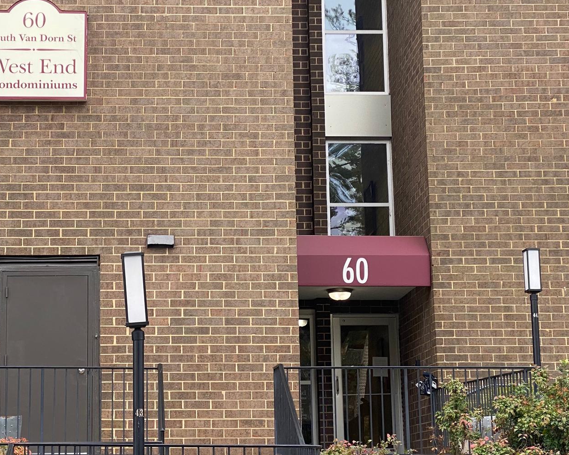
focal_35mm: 83
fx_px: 1398
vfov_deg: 18.5
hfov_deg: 22.9
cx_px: 175
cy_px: 217
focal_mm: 6
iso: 20
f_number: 2
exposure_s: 1/196
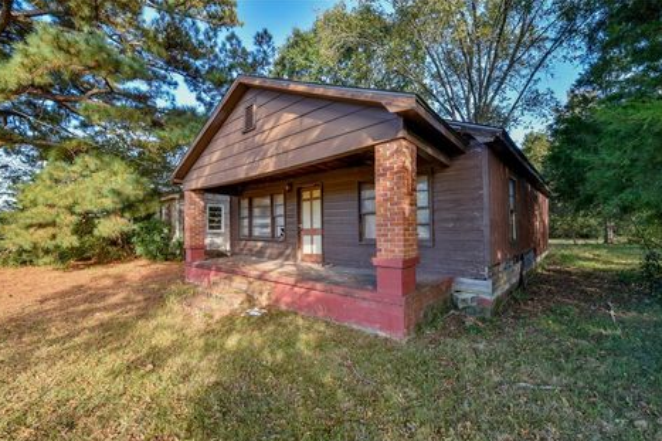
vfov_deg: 77.2
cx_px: 339
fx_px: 276
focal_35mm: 15
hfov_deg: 100.4
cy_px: 235
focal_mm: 14
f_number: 18
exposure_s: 1/50
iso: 640
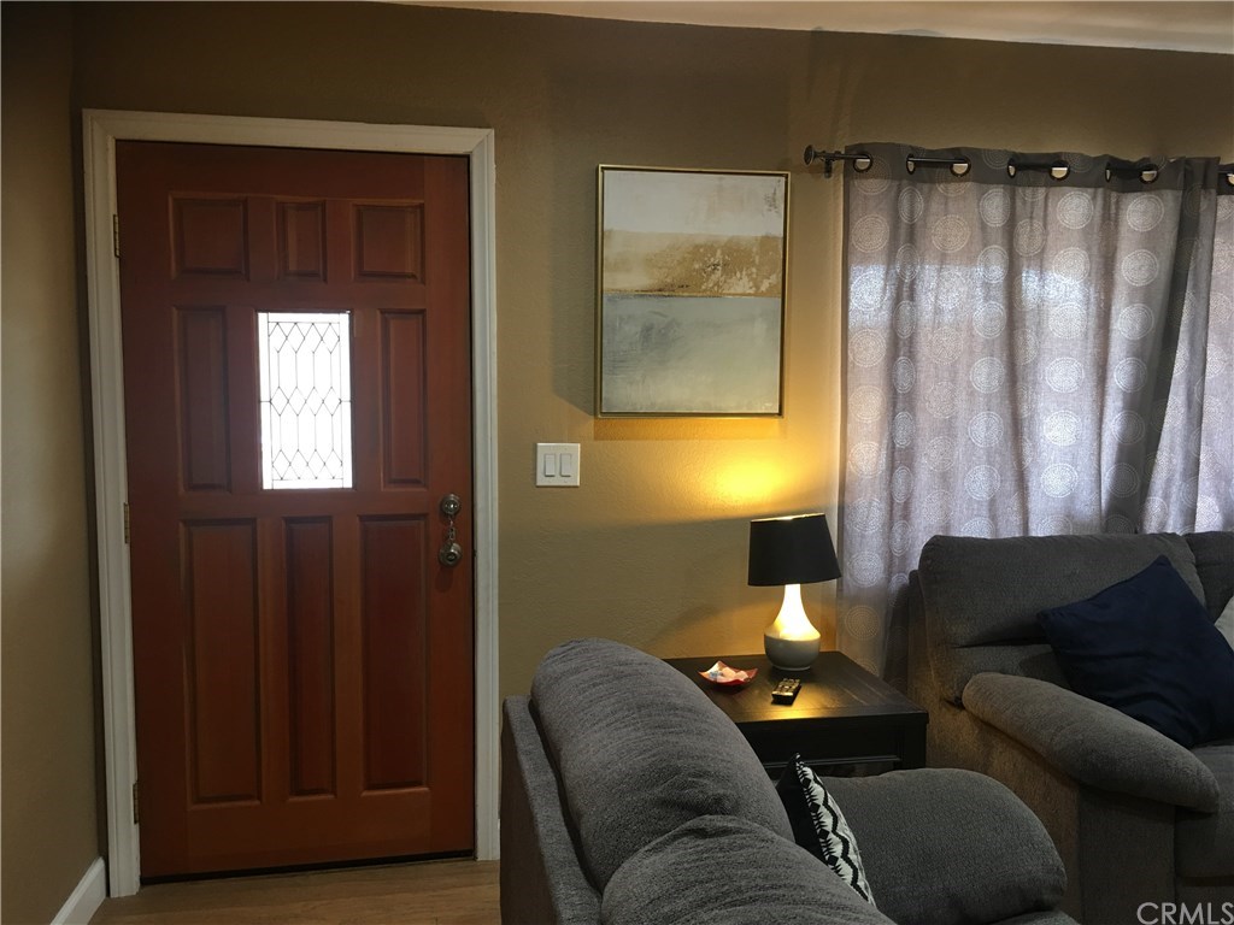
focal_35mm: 29
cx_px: 617
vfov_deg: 48.2
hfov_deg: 61.7
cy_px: 462
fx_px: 1034
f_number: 2.2
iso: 50
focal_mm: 4.15
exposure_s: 1/15
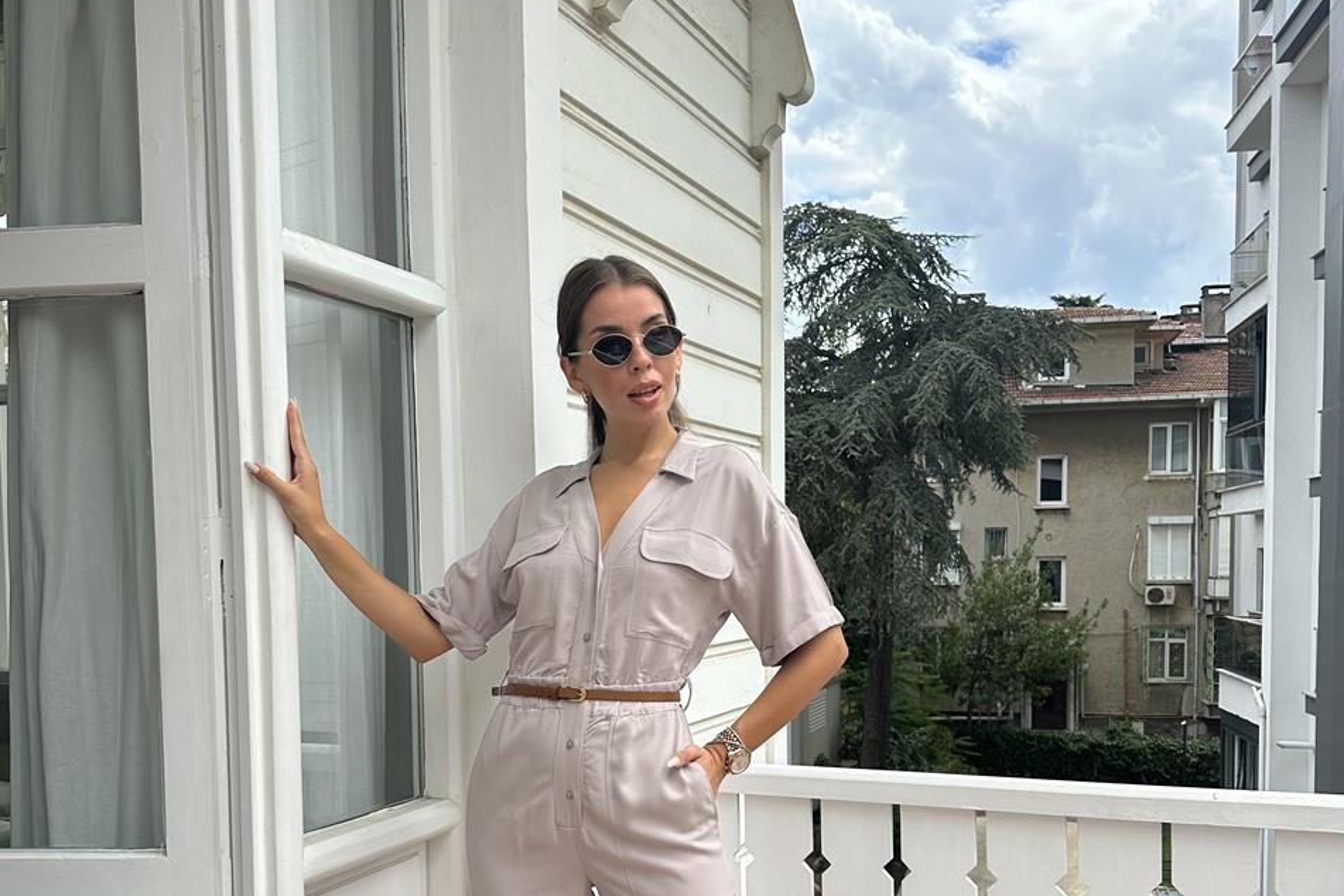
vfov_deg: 38.2
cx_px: 663
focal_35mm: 34
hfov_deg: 55.8
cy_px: 632
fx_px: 1269
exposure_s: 1/3058
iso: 80
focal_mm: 6.86
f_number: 1.78
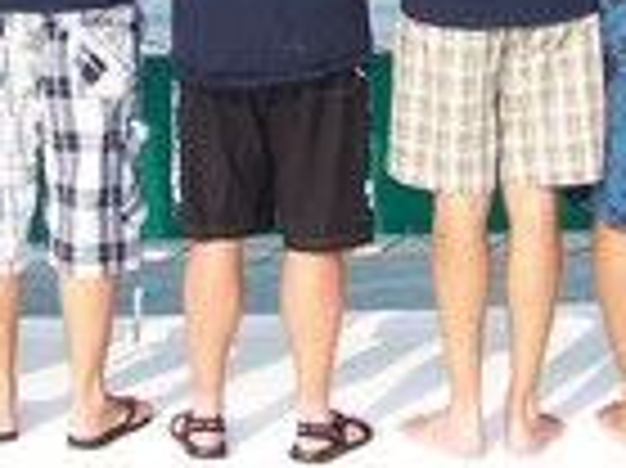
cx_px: 223
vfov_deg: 14.1
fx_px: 1825
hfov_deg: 19.4
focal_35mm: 101
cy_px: -124
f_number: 2.8
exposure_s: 1/320
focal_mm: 5.85
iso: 64
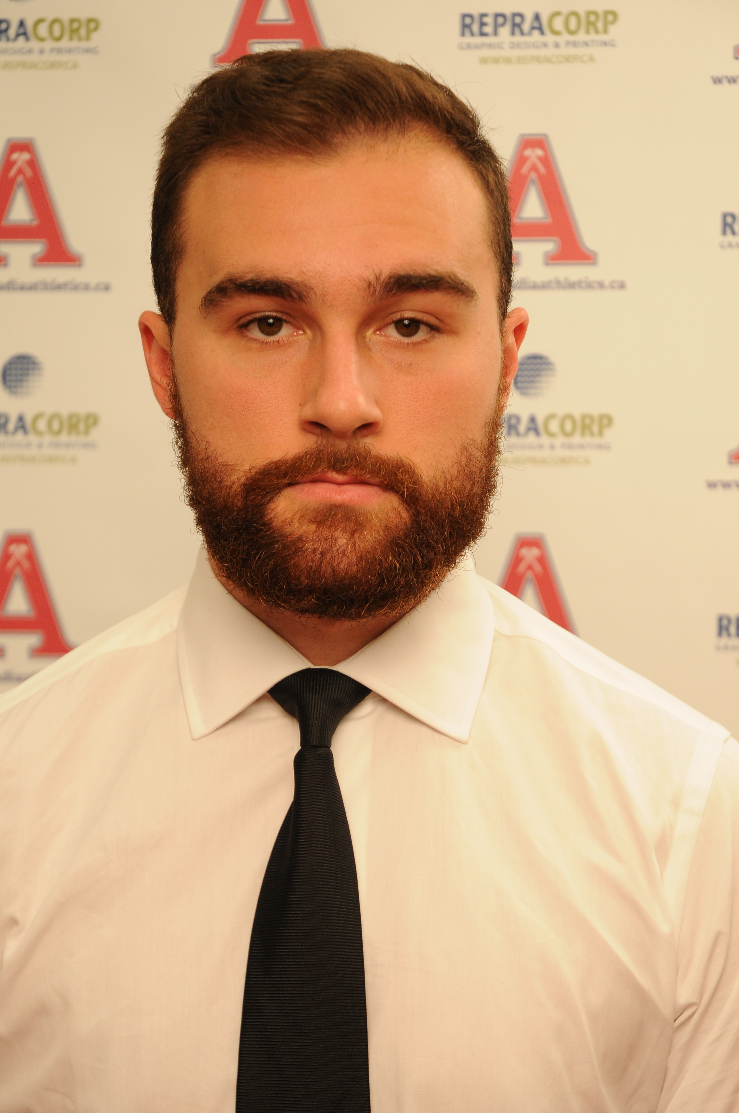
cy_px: 579
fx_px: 2840
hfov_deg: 14.8
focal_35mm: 92
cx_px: 352
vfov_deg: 22.2
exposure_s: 1/80
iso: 400
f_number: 5
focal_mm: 56
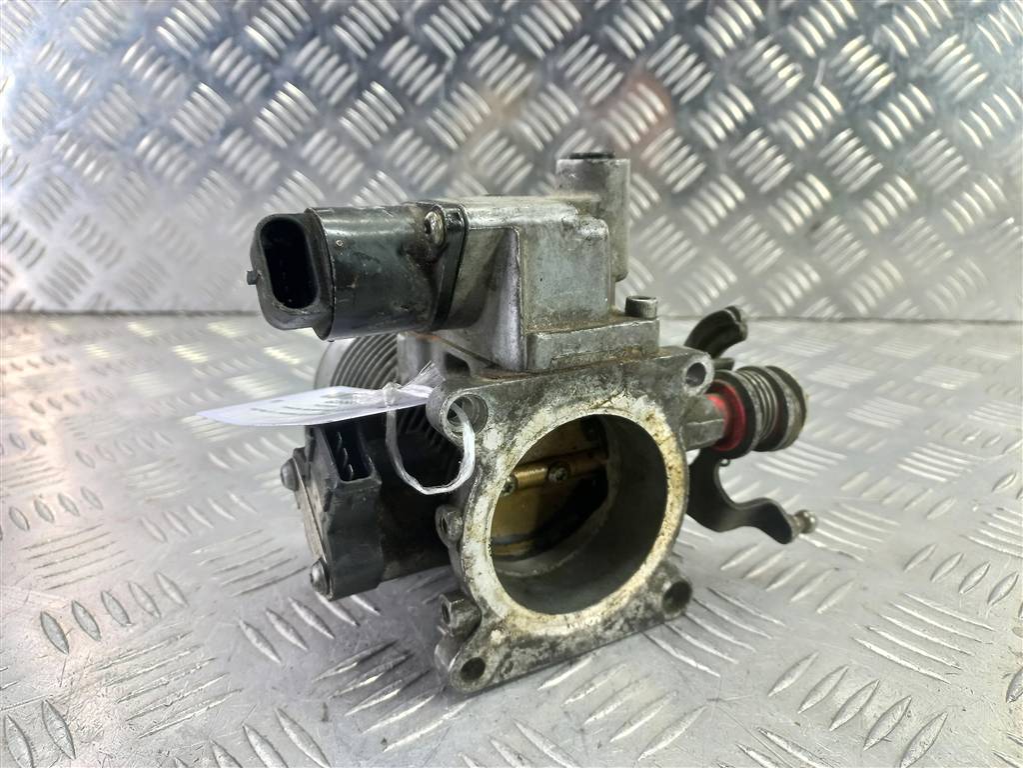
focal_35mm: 25
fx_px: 739
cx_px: 512
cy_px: 384
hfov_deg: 69.4
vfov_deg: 54.9
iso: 160
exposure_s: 1/50
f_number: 1.8
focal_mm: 4.6
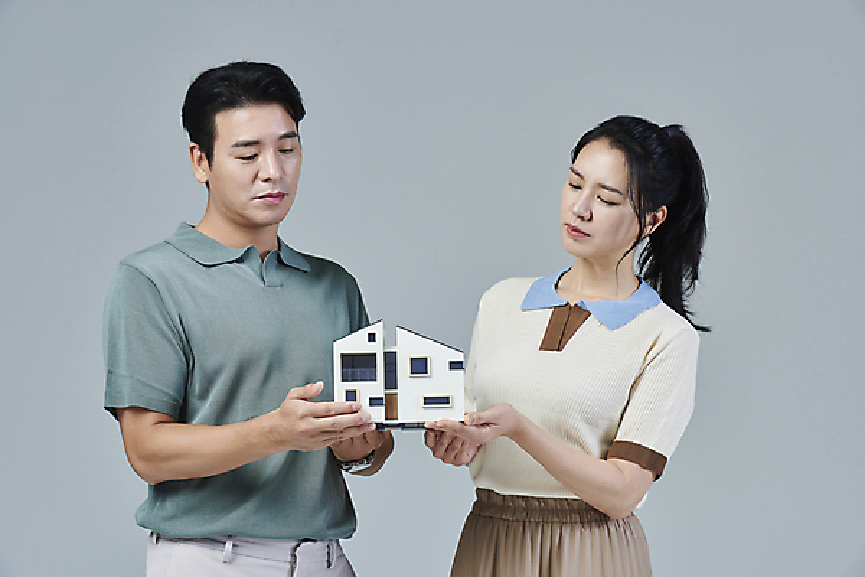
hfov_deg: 16.8
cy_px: 288
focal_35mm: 122
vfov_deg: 11.2
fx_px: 2931
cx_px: 432
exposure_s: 1/125
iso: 100
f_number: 14
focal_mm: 122
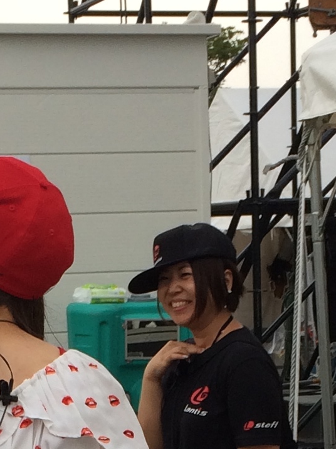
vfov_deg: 13.7
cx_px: 123
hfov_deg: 10.8
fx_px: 1774
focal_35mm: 137
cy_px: 632
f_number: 2.2
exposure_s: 1/127
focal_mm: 4.12
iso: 32
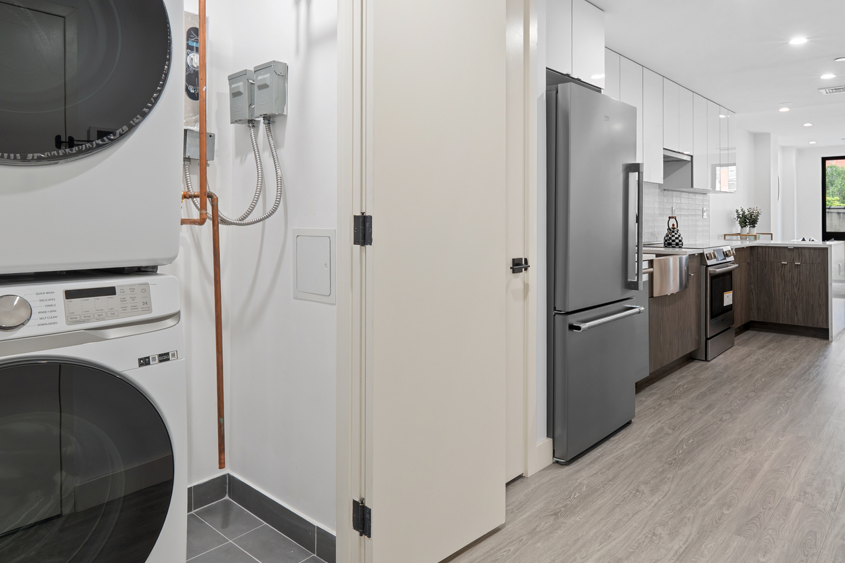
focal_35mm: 23
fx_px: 540
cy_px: 229
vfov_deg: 54.8
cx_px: 465
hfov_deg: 75.9
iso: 200
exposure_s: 1/1.25
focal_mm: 14
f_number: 10
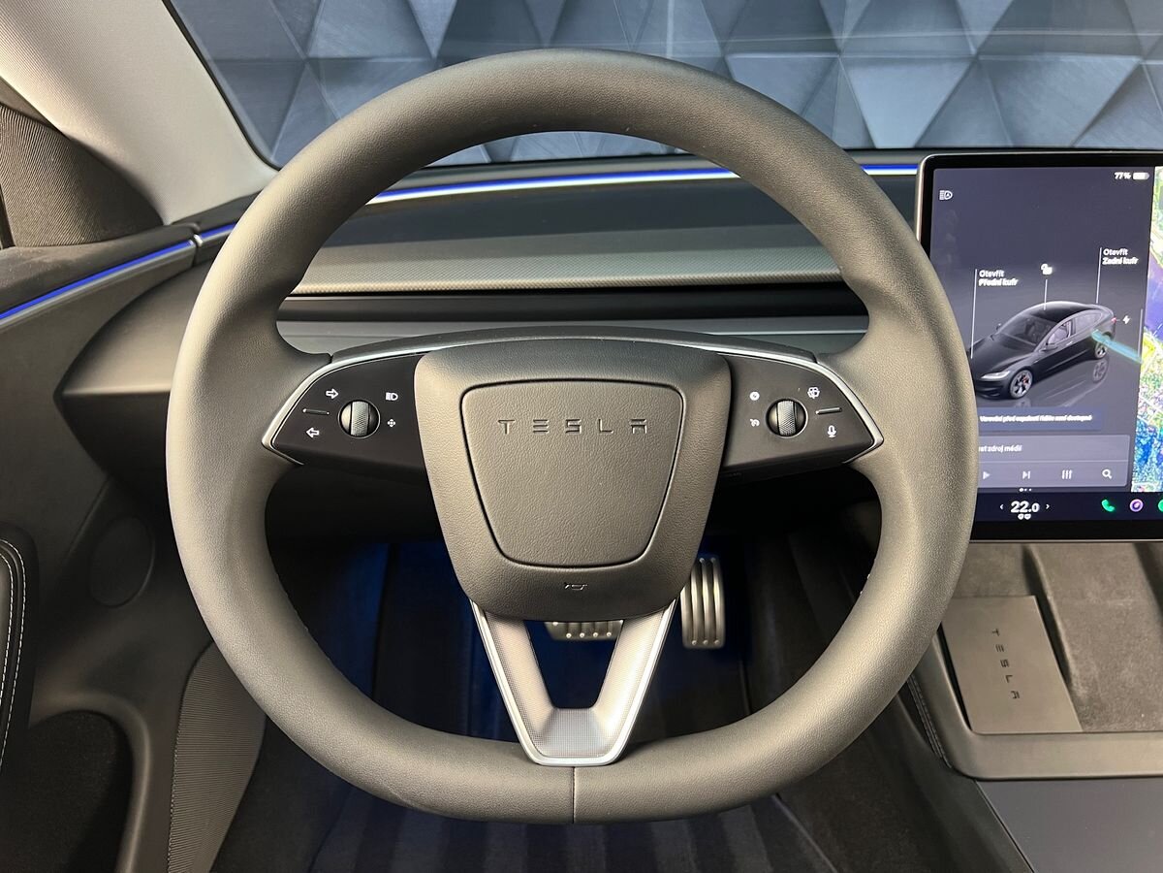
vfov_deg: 53.1
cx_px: 582
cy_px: 436
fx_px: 874
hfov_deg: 67.3
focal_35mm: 26
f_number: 1.5
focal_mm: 5.7
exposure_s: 1/48
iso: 400
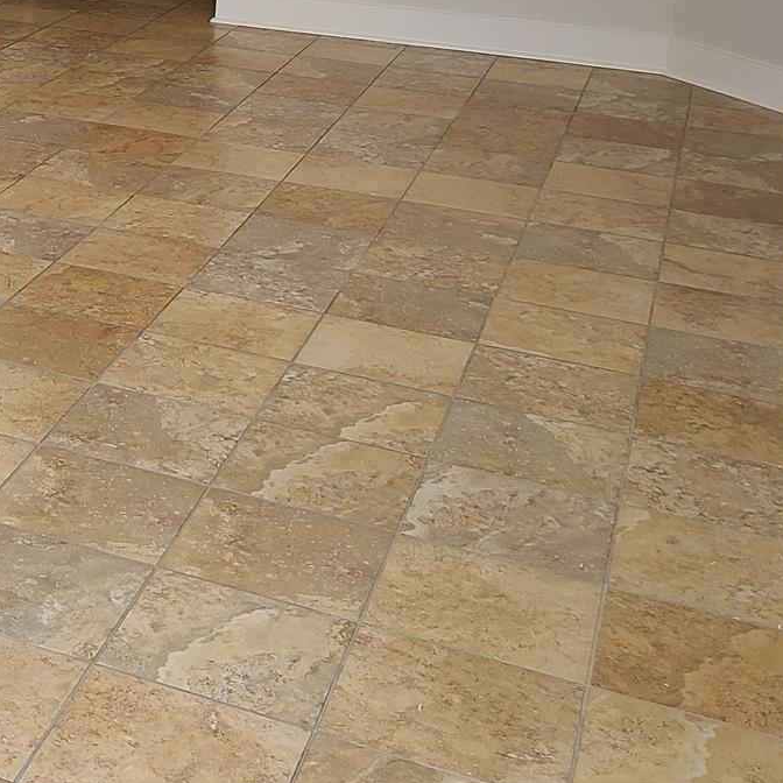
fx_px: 1791
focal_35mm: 70
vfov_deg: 23.3
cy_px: -62
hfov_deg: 22.6
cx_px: -172
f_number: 1.8
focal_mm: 5.4
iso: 64
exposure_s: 1/119
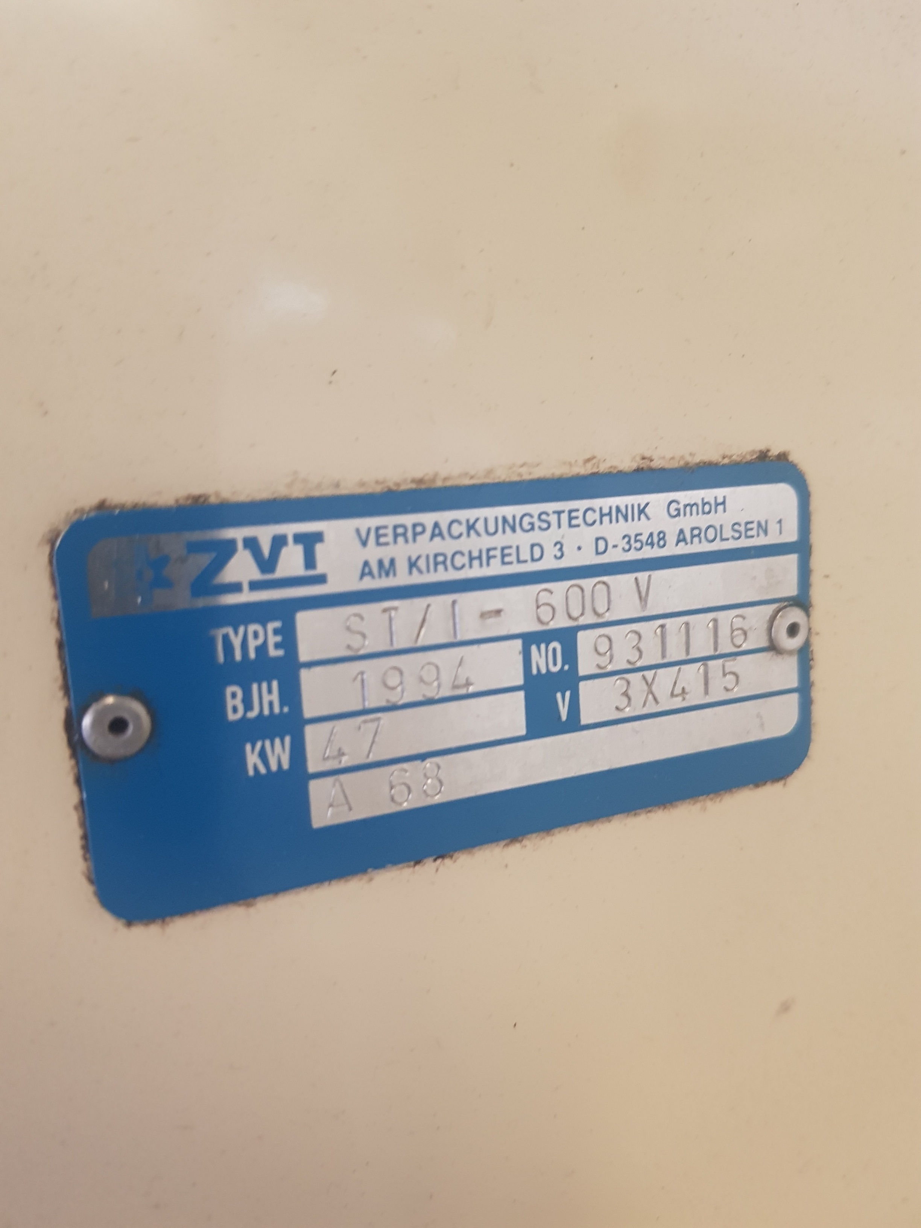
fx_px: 922
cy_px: 614
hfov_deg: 53.1
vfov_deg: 67.3
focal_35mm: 26
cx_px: 460
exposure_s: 1/33
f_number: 1.7
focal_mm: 4.3
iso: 250
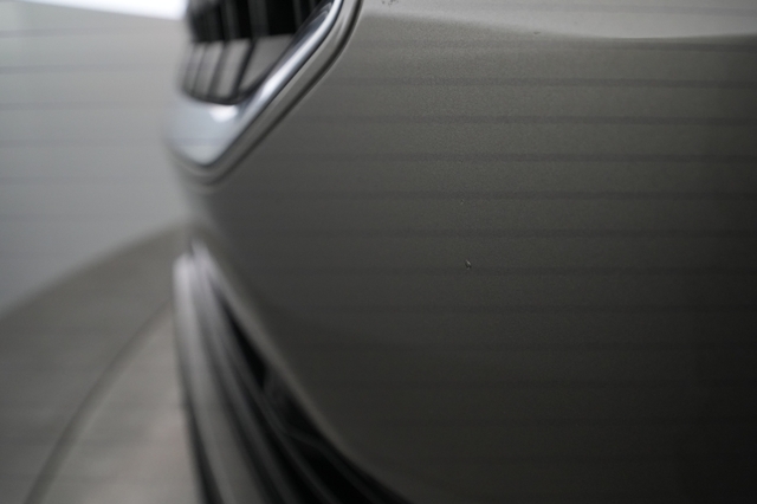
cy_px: 252
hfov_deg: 65.5
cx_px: 378
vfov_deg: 46.4
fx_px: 588
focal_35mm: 28
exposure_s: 1/250
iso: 4000
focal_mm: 28
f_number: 4.5
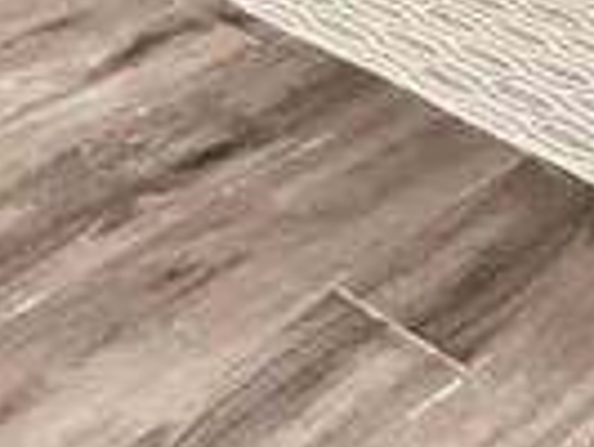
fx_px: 1855
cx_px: 210
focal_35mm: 108
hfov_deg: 18.2
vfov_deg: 12.2
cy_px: -434
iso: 2500
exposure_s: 1/17
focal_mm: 2.22
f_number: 2.2
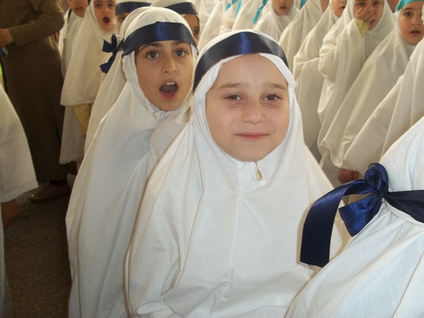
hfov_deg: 51.4
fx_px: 441
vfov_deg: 39.7
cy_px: 159
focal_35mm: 36
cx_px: 212
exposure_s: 1/30
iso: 64
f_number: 3.1
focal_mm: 6.5
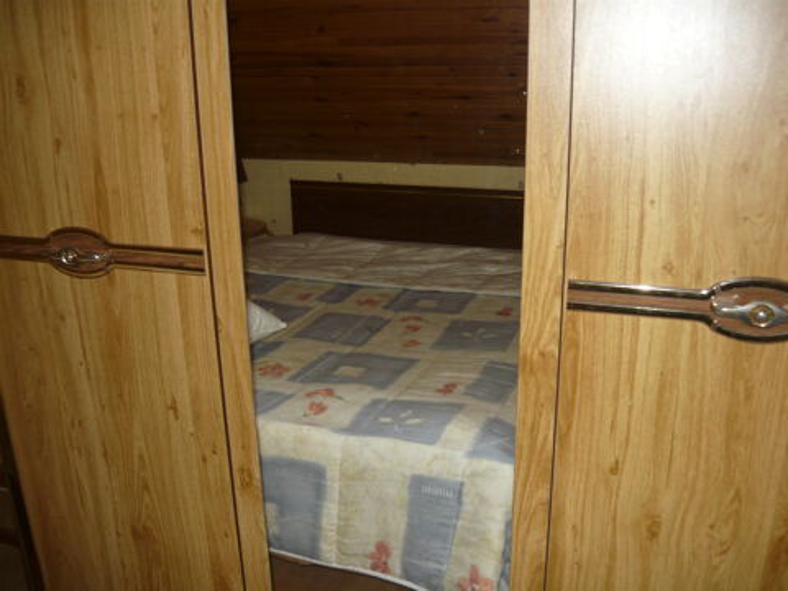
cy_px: 296
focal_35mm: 33
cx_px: 394
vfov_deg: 42.9
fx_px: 751
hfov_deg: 55.4
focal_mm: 5.5
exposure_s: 1/30
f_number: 2.8
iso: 100
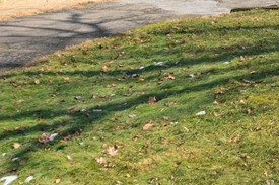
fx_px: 705
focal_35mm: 91
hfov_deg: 19.3
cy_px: -101
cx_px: 430
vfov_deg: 14.0
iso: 200
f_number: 9
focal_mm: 23
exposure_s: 1/400
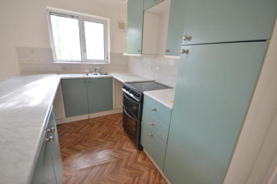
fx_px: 115
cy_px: 92
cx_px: 138
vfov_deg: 77.3
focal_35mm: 15
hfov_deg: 100.4
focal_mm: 10
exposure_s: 1/60
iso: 400
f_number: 4
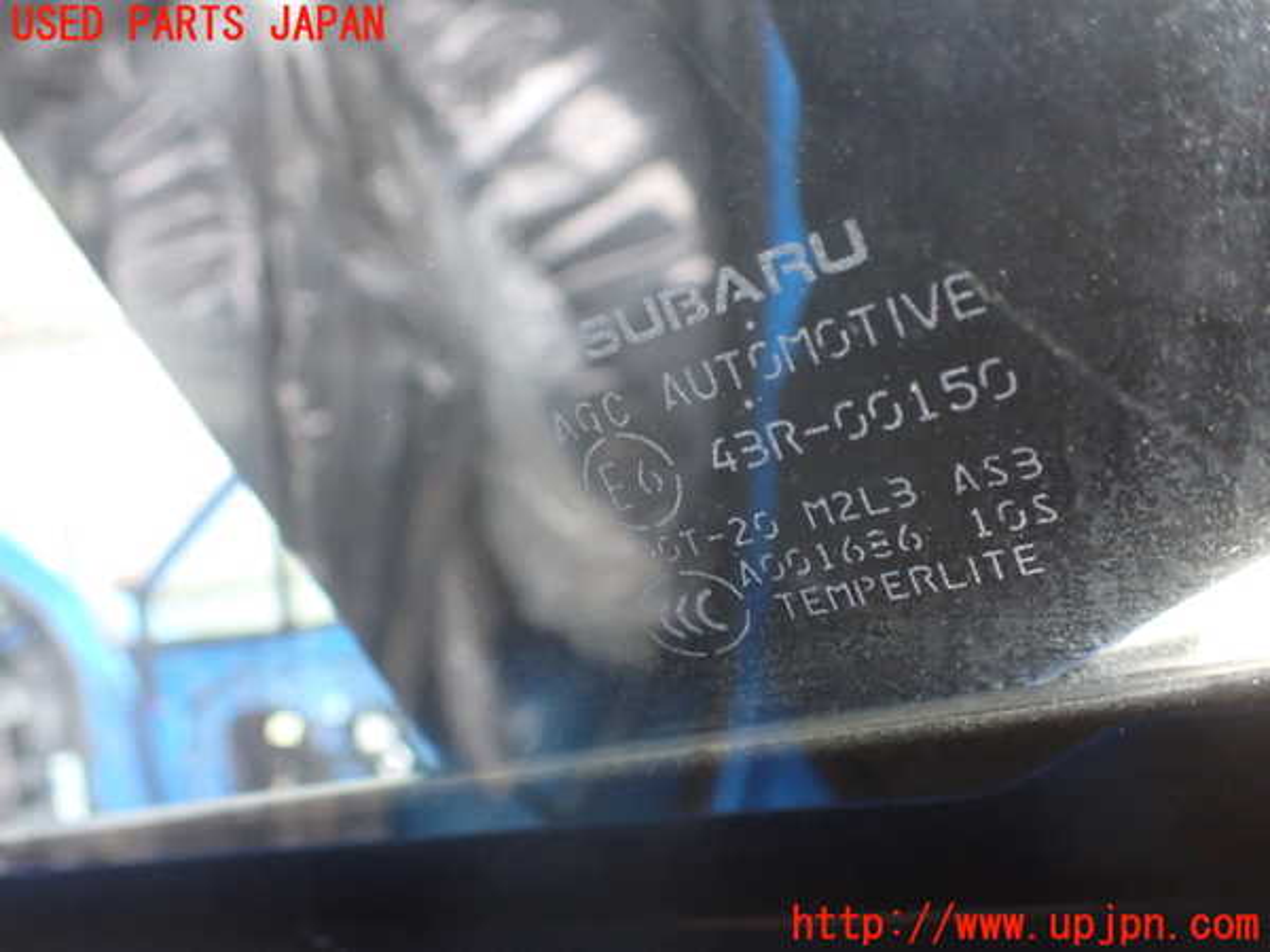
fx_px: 1101
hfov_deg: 60.0
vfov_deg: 46.8
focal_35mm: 30
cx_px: 635
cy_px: 476
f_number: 2.3
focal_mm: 5.4
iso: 800
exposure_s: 1/30
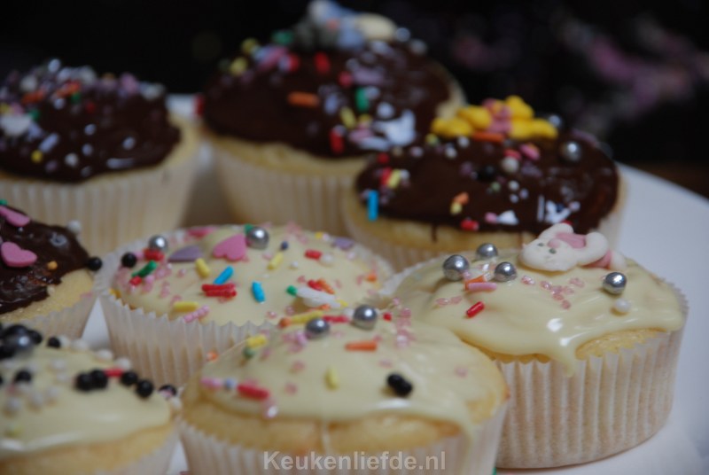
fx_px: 3994
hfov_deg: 10.1
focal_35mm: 202
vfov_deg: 6.8
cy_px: 238
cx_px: 354
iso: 160
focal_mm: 135
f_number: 5.6
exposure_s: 1/10
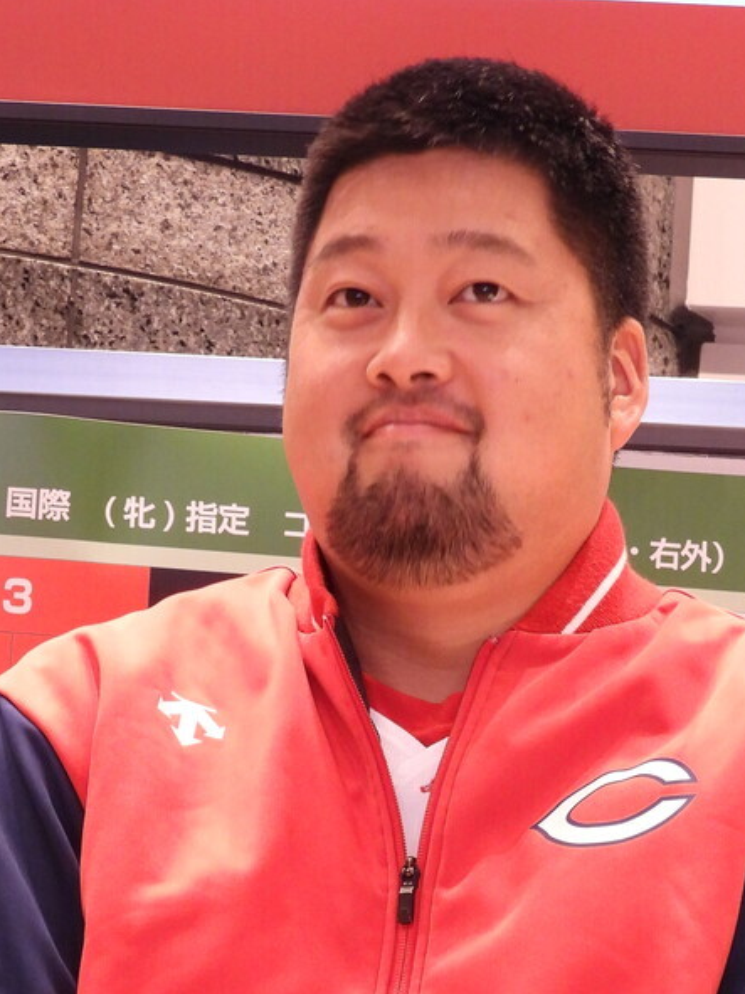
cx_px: 343
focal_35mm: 193
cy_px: 940
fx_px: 5540
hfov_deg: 7.7
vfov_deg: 10.2
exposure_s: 1/60
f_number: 4
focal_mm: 17
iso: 360
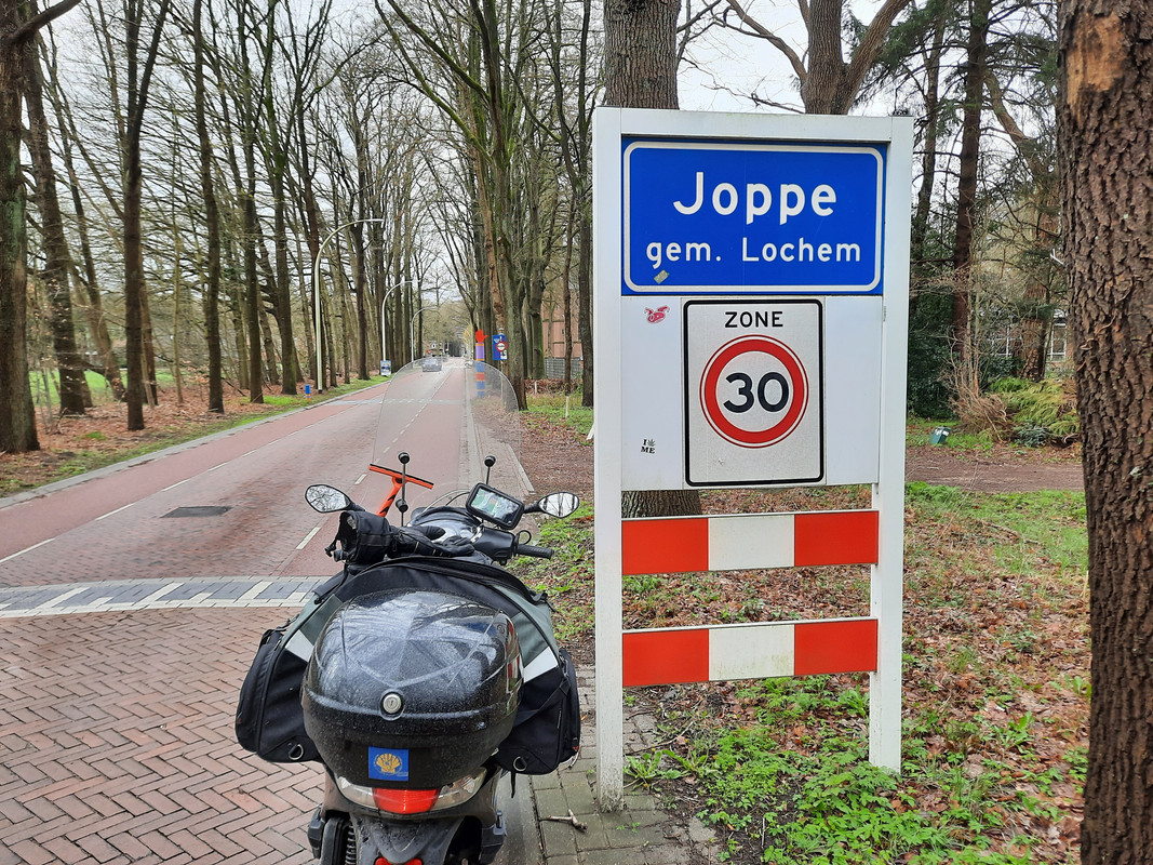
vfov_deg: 54.9
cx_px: 576
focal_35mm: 25
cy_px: 432
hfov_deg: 69.4
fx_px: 833
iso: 32
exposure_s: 1/200
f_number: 2
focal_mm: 4.6
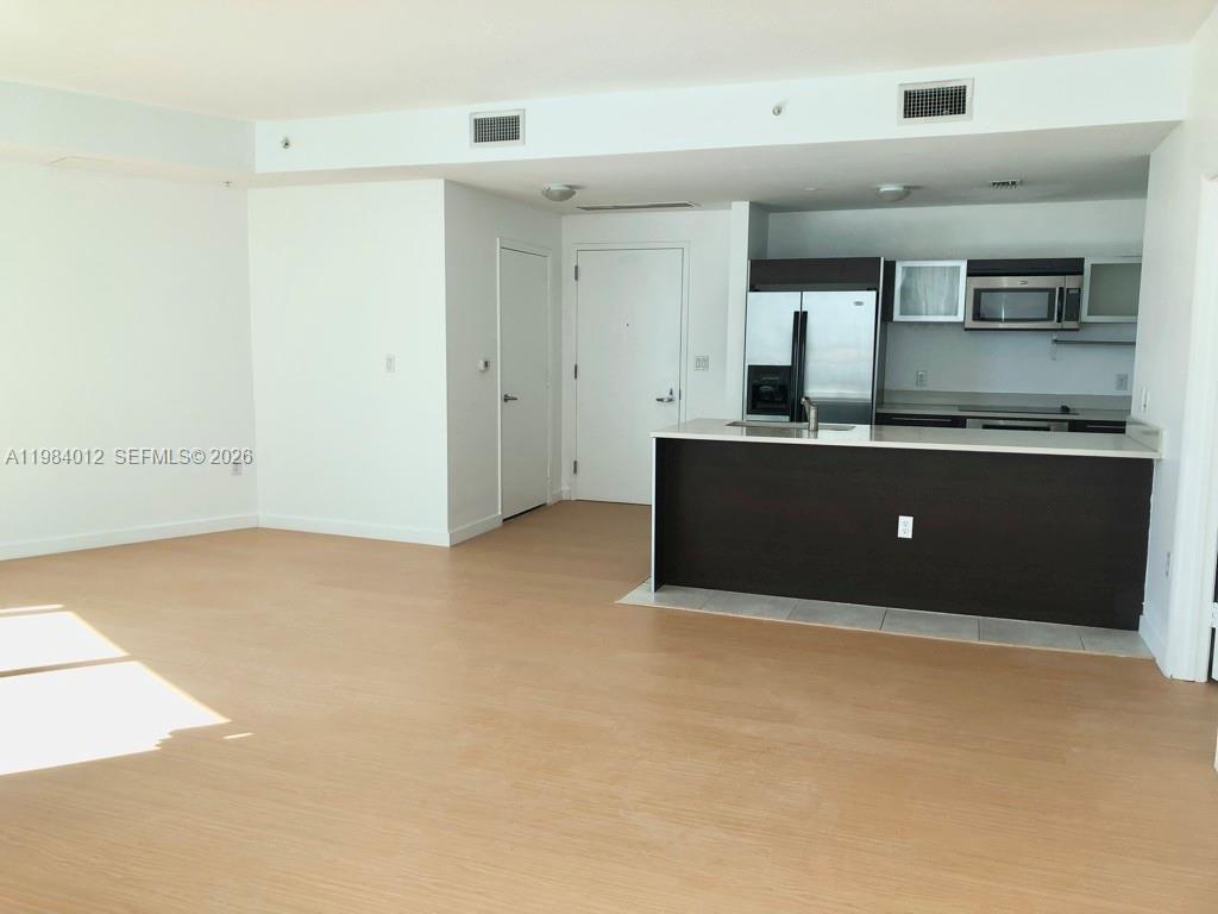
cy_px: 457
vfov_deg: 49.7
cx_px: 609
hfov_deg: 63.4
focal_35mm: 28
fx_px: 985
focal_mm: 3.99
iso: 20
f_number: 1.8
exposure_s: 1/232
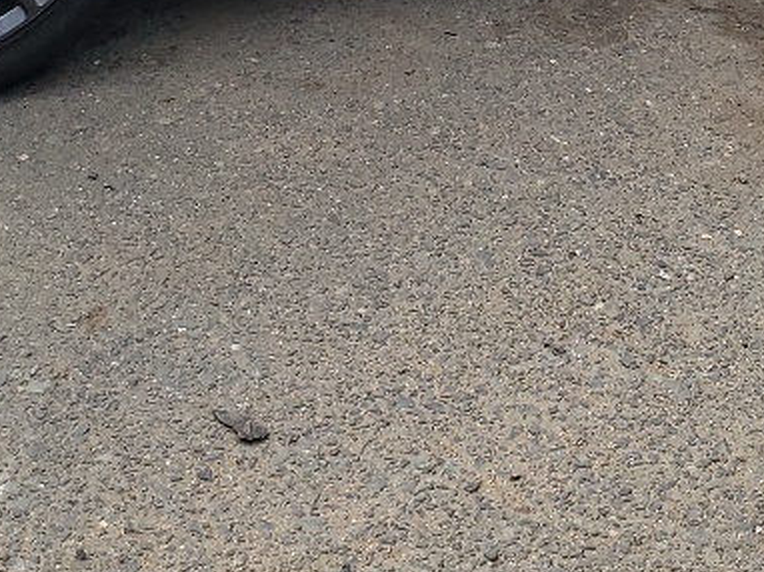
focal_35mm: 109
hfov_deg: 18.1
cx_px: 356
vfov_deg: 12.4
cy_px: -462
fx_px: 2404
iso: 50
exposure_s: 1/2000
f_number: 1.5
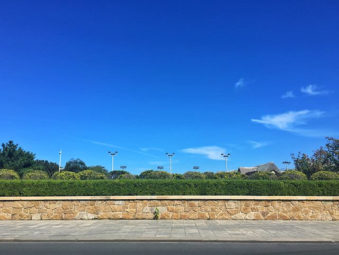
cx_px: 170
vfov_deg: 48.2
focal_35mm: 29
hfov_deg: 61.7
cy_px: 128
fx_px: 284
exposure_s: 1/1748
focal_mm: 4.15
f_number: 2.2
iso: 25
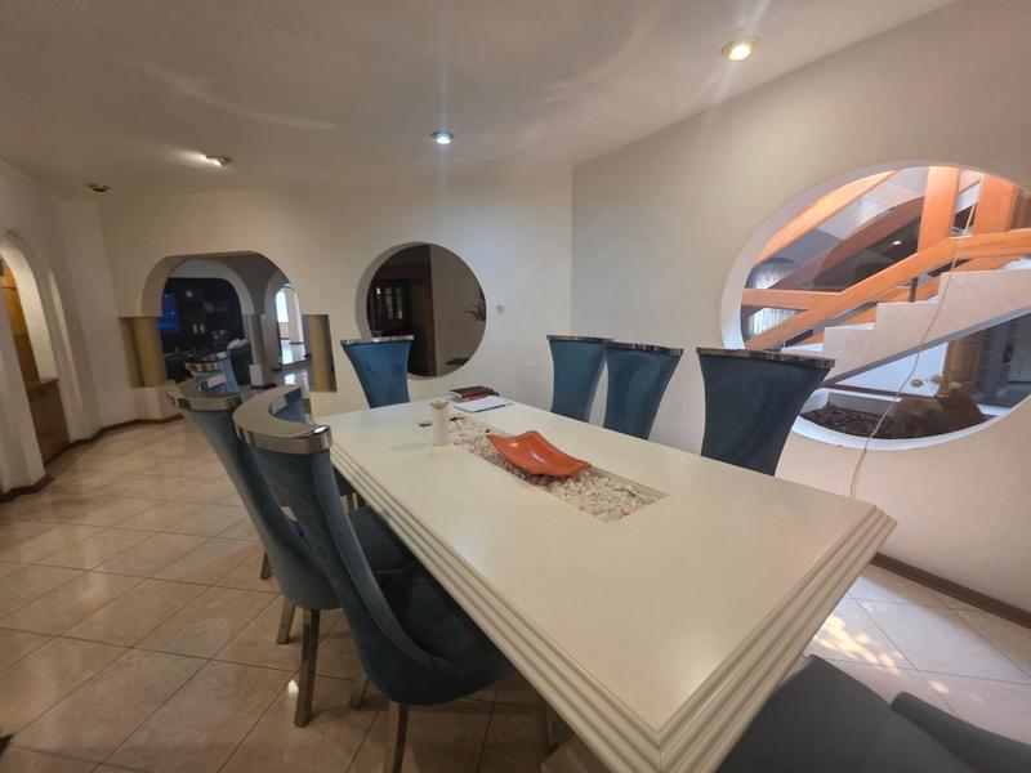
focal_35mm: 13
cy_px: 386
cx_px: 516
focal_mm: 2.2
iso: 250
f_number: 1.9
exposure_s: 1/50
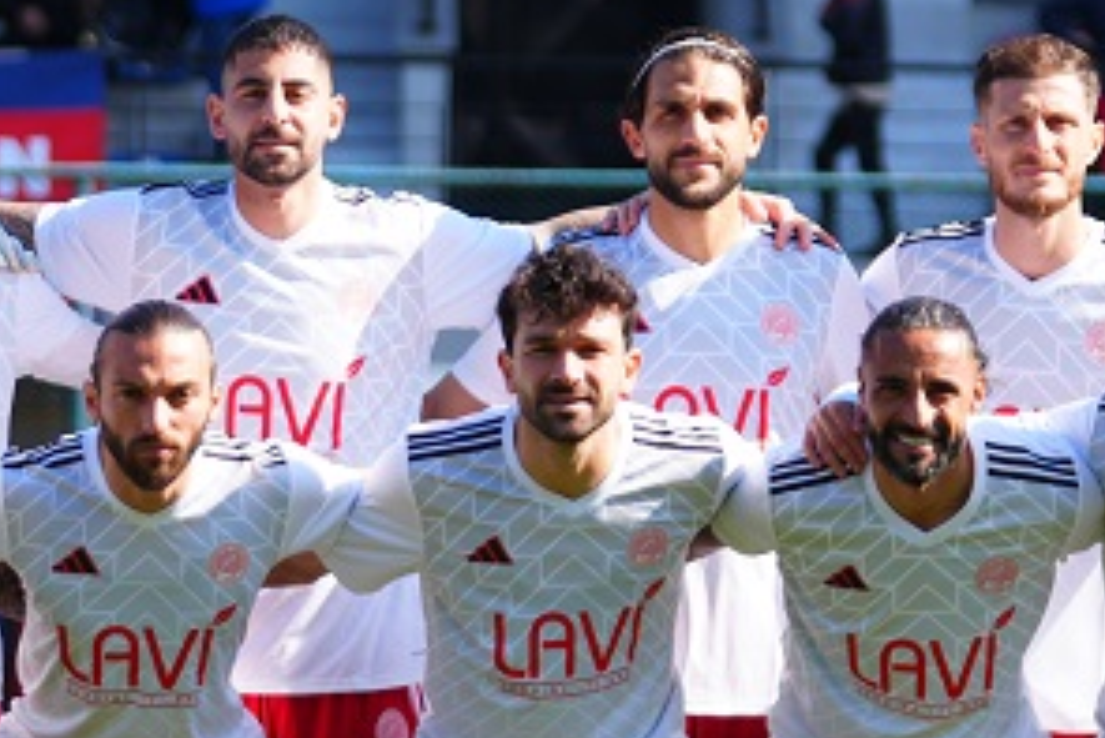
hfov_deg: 4.4
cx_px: 367
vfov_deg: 3.0
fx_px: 14218
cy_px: 418
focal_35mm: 463
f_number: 2.8
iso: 160
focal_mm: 96
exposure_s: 1/1250
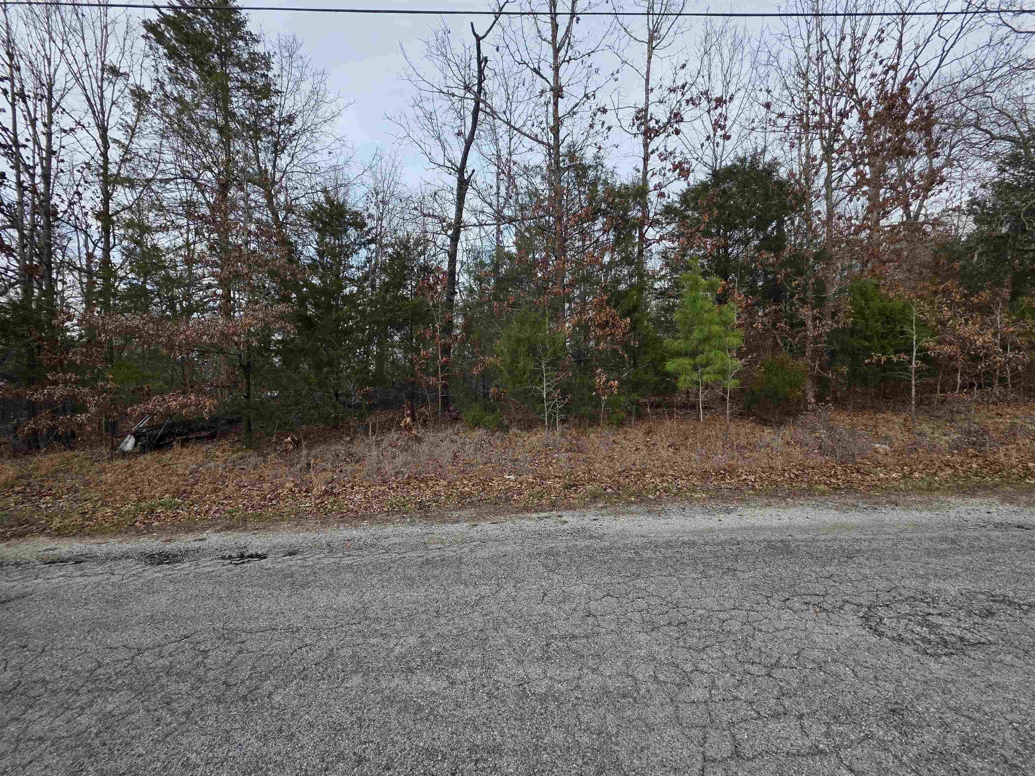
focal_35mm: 13
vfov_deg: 89.9
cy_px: 388
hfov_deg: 106.2
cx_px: 518
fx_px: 389
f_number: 1.9
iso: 40
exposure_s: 1/267
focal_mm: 2.2
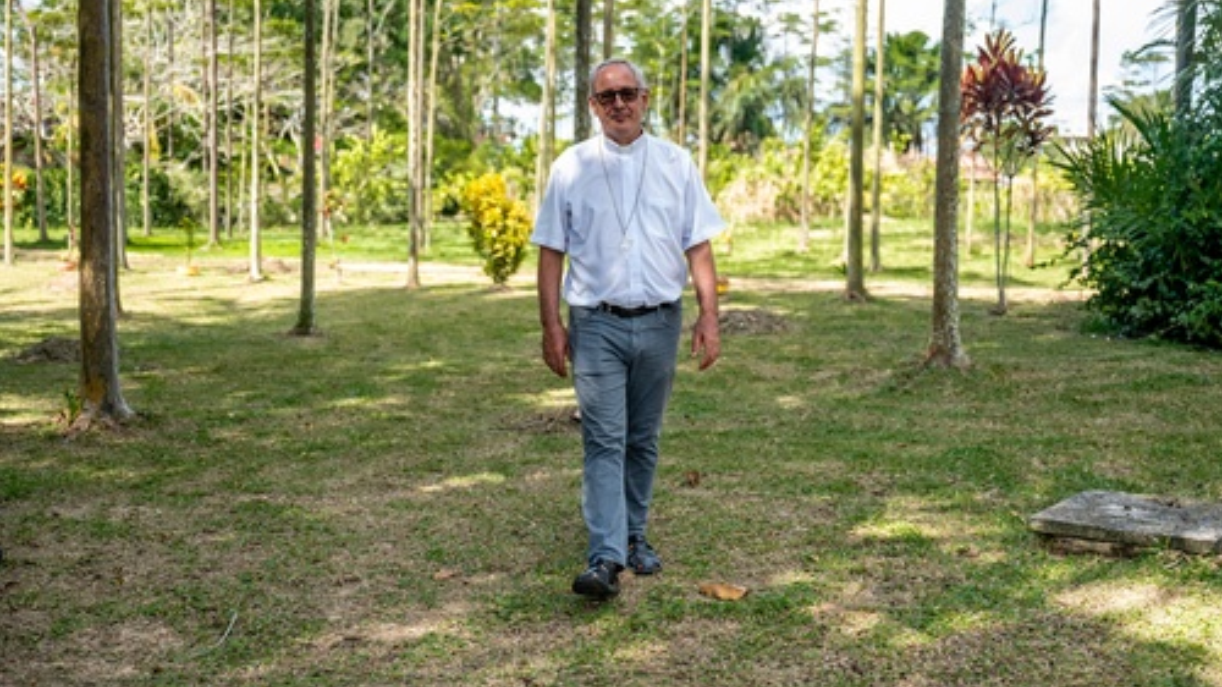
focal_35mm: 45
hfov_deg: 45.5
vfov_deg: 26.5
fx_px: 1458
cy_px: 292
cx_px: 623
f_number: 2.8
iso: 1600
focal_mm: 42
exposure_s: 1/5000
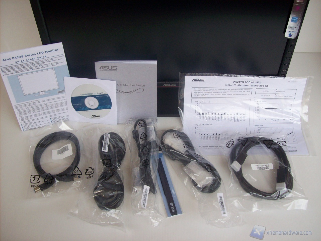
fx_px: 334
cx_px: 160
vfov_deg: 39.6
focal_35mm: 36
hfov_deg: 51.4
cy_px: 120
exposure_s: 1/282
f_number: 2.7
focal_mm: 6
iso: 80
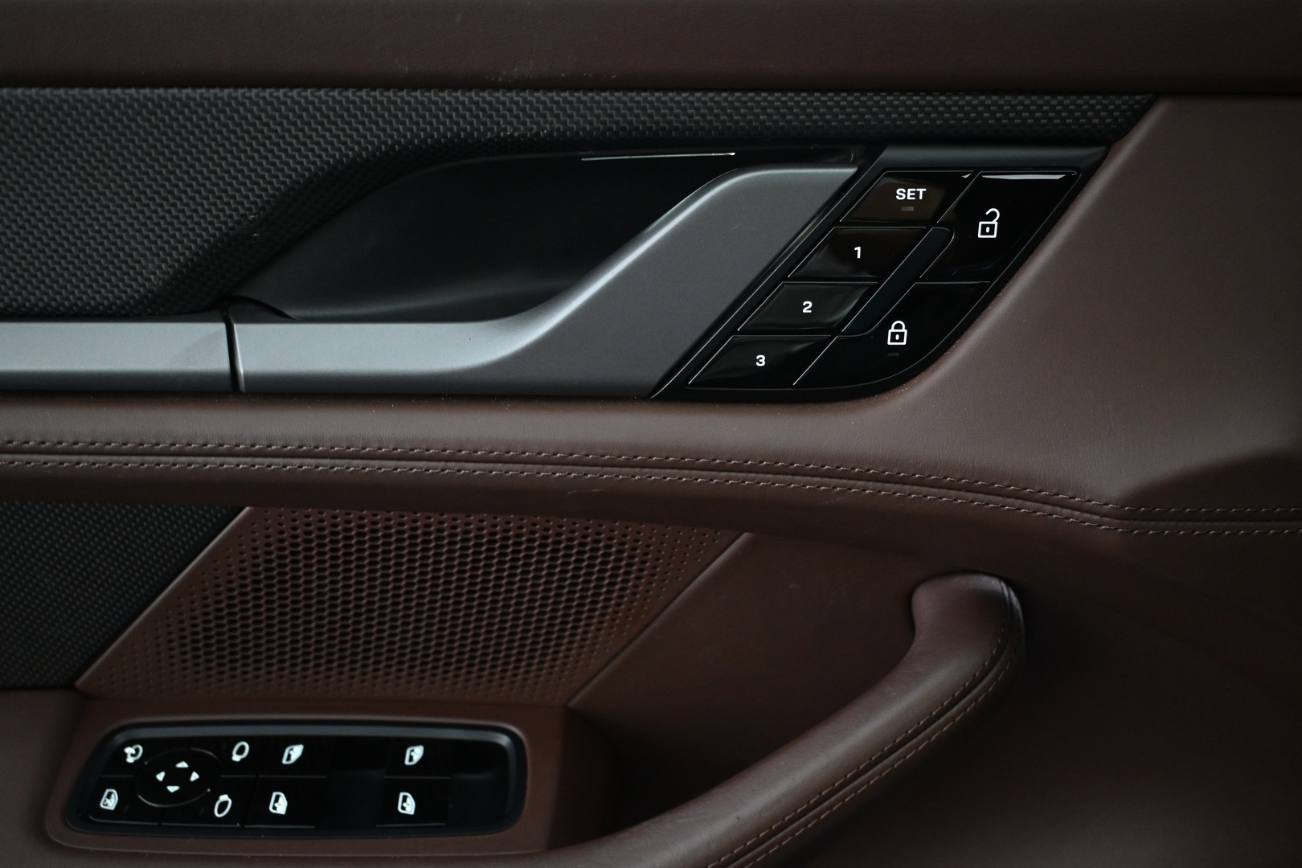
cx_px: 651
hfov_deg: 59.5
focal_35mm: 32
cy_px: 434
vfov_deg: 41.7
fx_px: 1139
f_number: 4
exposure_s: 1/20
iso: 1600
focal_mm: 21
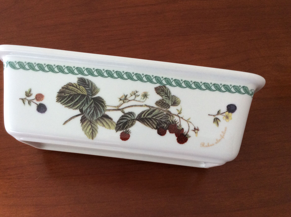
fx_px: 302
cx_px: 138
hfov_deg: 51.4
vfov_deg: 39.5
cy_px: 100
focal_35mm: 36
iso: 100
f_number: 2.4
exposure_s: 1/25
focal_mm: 3.3
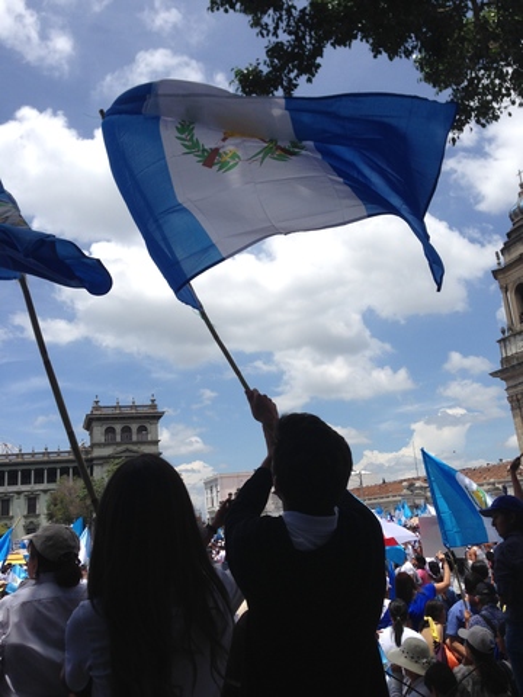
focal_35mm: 33
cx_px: 262
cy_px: 348
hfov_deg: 42.9
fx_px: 665
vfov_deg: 55.4
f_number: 2.4
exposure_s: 1/2169
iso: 50
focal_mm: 4.12
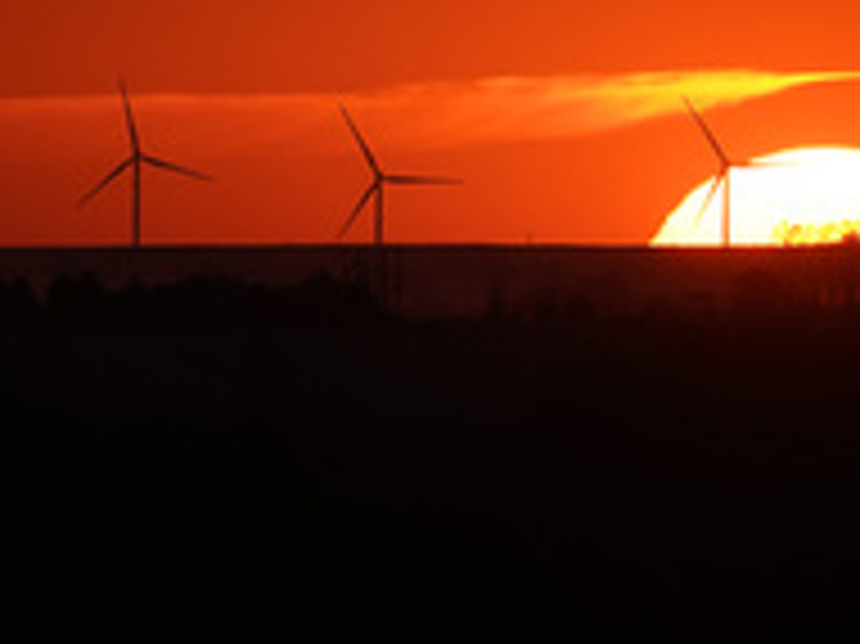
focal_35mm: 1362
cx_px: 398
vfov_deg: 1.1
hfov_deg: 1.5
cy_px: 9
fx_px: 33816
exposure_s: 1/1600
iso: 320
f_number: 7.1
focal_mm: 600
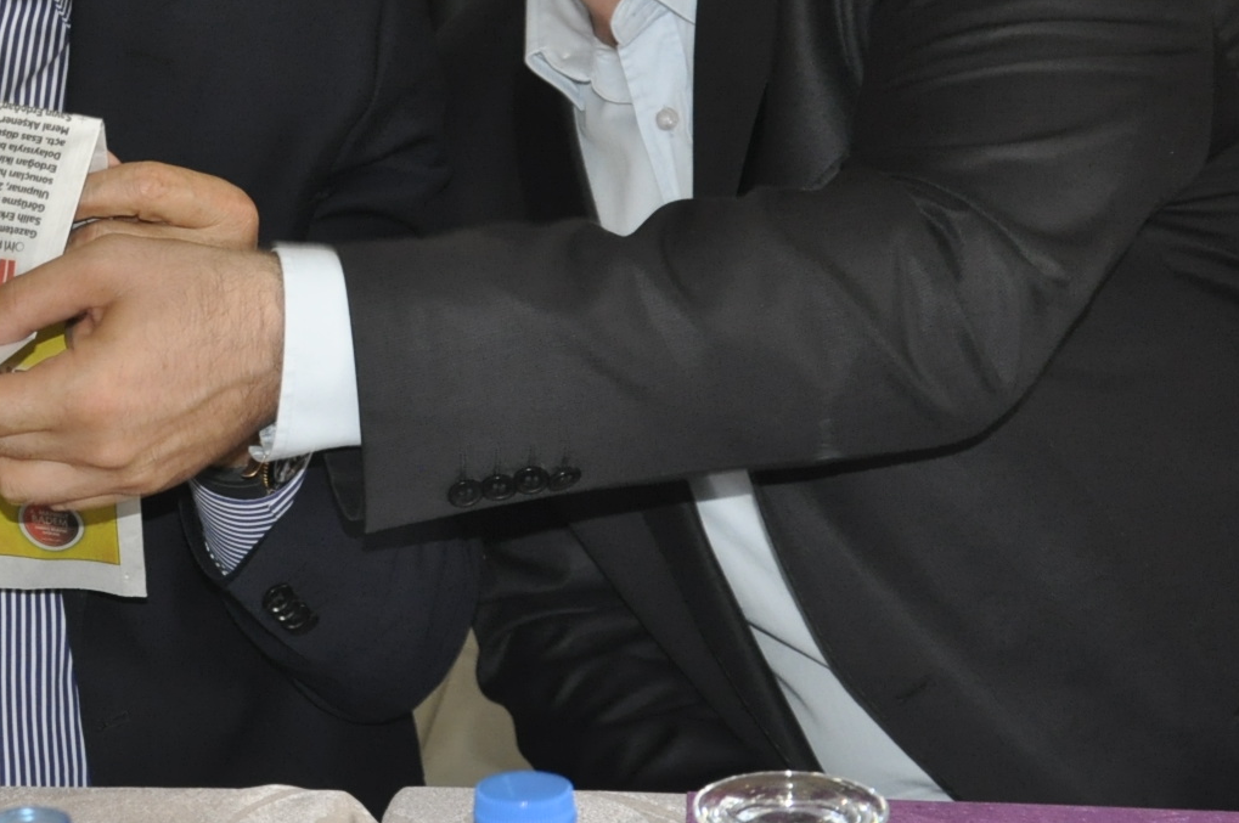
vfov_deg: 9.6
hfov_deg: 14.3
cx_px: 103
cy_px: 153
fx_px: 4883
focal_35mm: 142
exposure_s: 1/60
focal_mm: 45
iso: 1000
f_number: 4.8
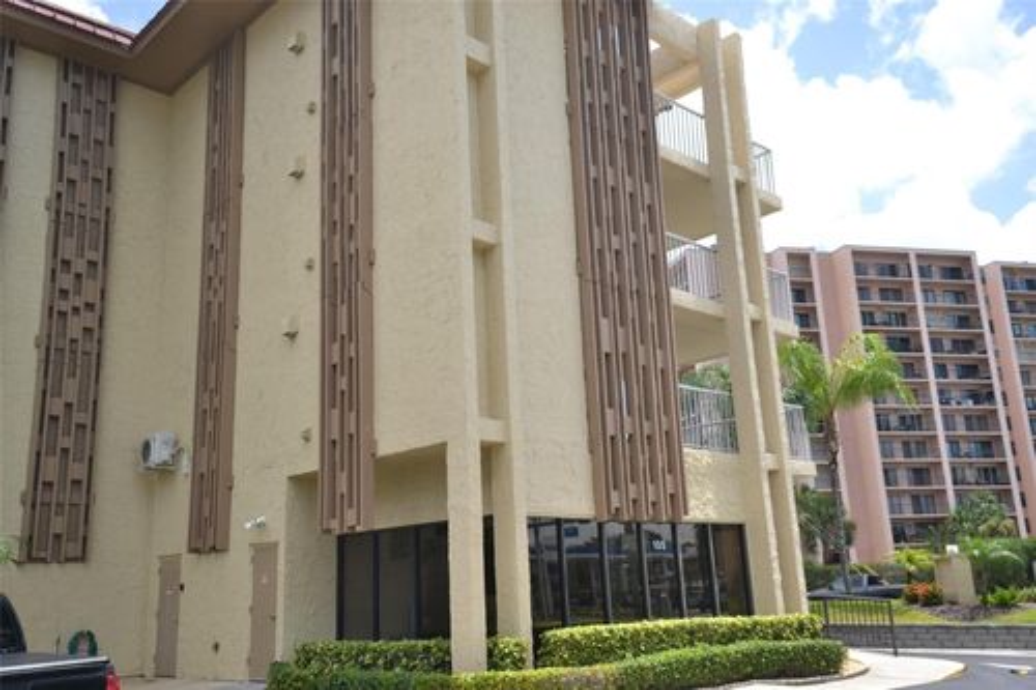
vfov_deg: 43.6
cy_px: 345
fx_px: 863
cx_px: 518
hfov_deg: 61.9
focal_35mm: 30
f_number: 7.1
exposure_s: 1/200
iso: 100
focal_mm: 20
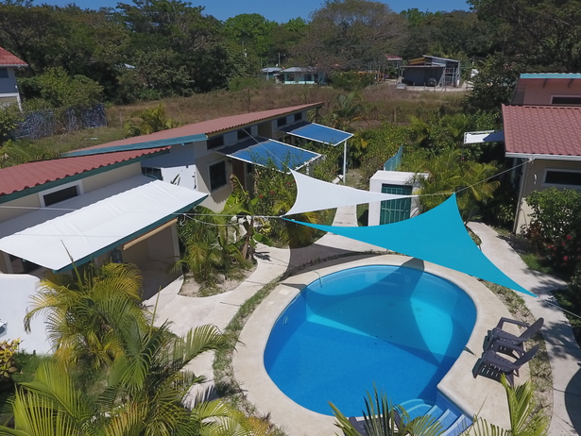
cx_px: 296
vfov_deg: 53.0
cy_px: 244
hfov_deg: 67.3
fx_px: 437
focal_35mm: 26
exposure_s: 1/1828
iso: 100
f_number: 2.8
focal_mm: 3.61
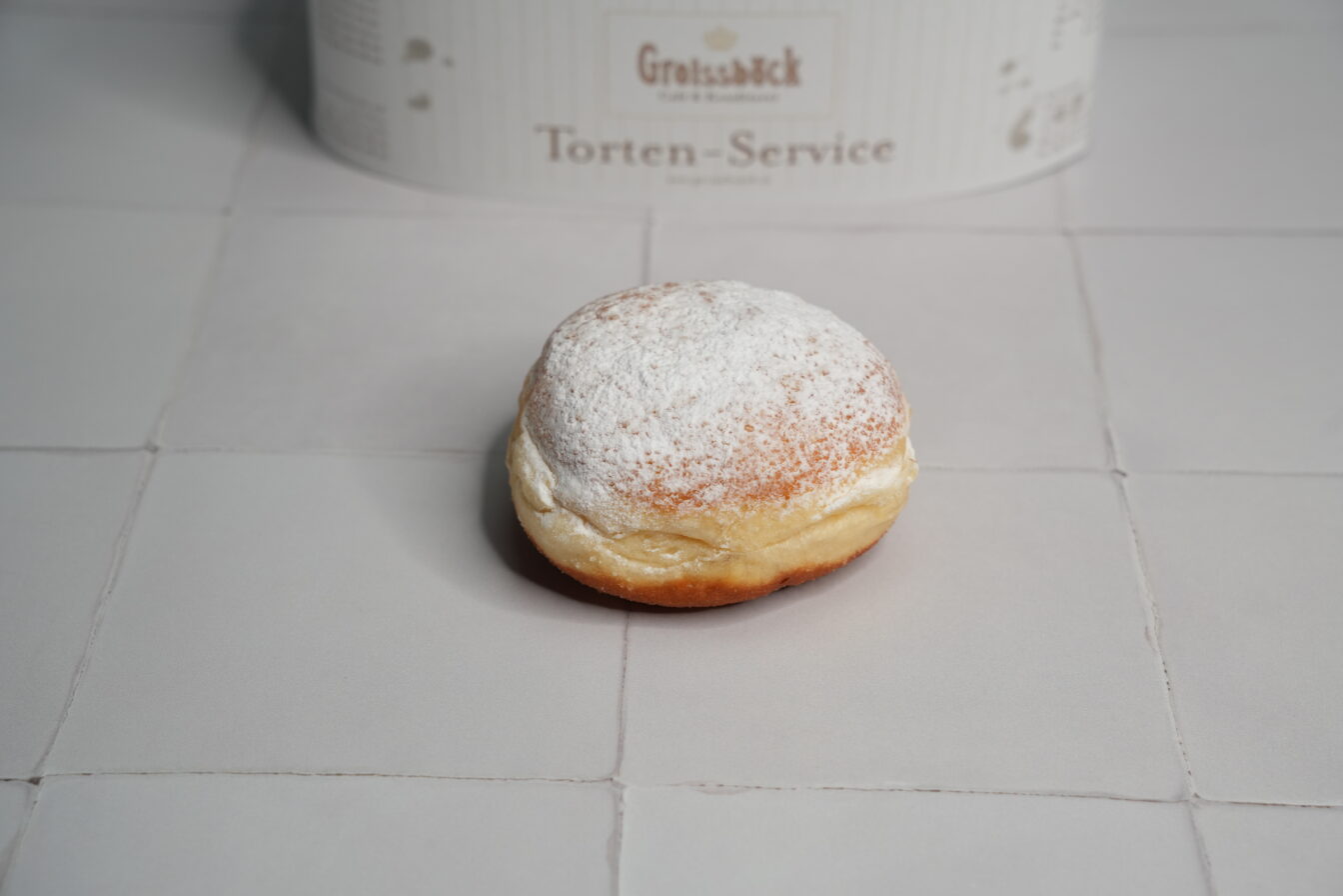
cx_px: 672
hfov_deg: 28.8
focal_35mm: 70
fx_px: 2611
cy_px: 448
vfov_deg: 19.5
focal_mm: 70
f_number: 6.3
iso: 640
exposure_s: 1/200
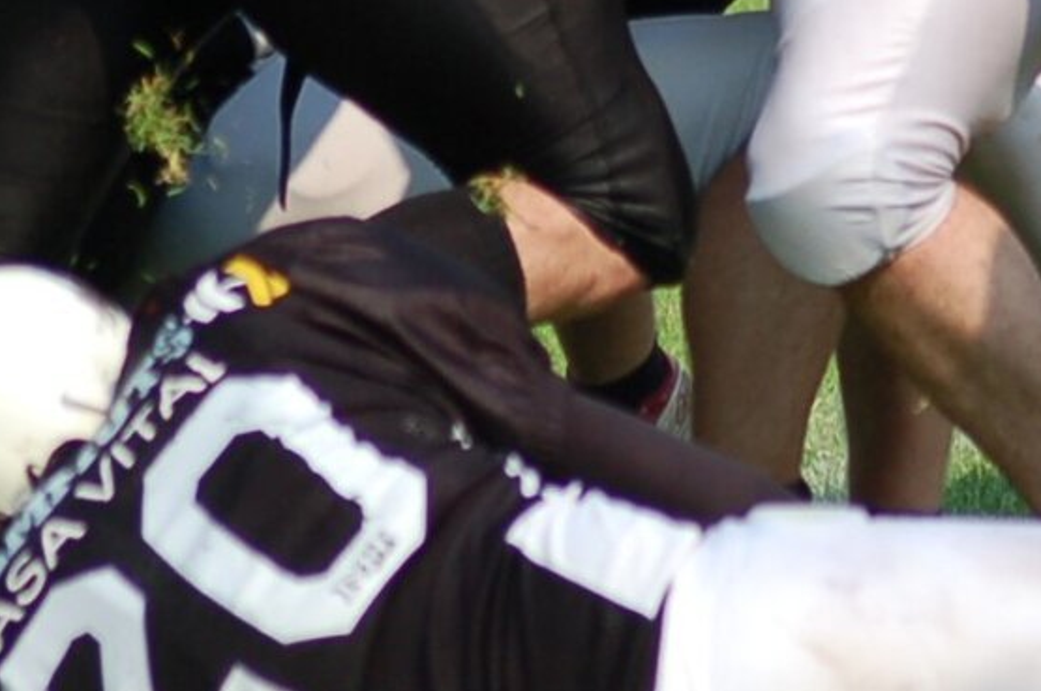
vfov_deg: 1.9
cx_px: 1124
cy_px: -240
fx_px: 20611
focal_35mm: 714
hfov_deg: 2.9
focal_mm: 120
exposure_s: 1/1000
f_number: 4.2
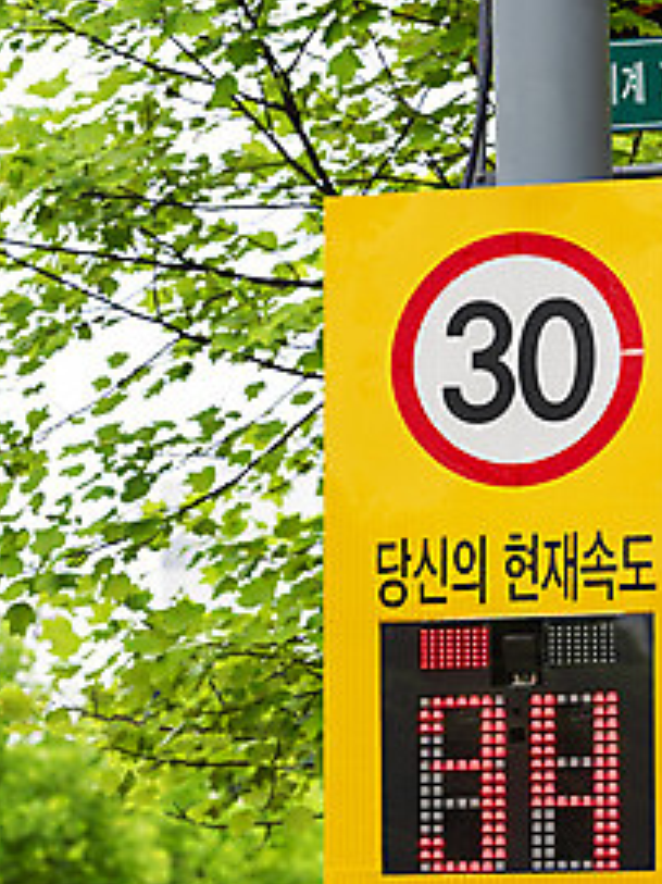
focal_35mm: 173
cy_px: 564
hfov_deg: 8.6
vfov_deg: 11.4
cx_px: 386
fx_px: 4415
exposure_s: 1/160
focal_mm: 122
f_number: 3.5
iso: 200
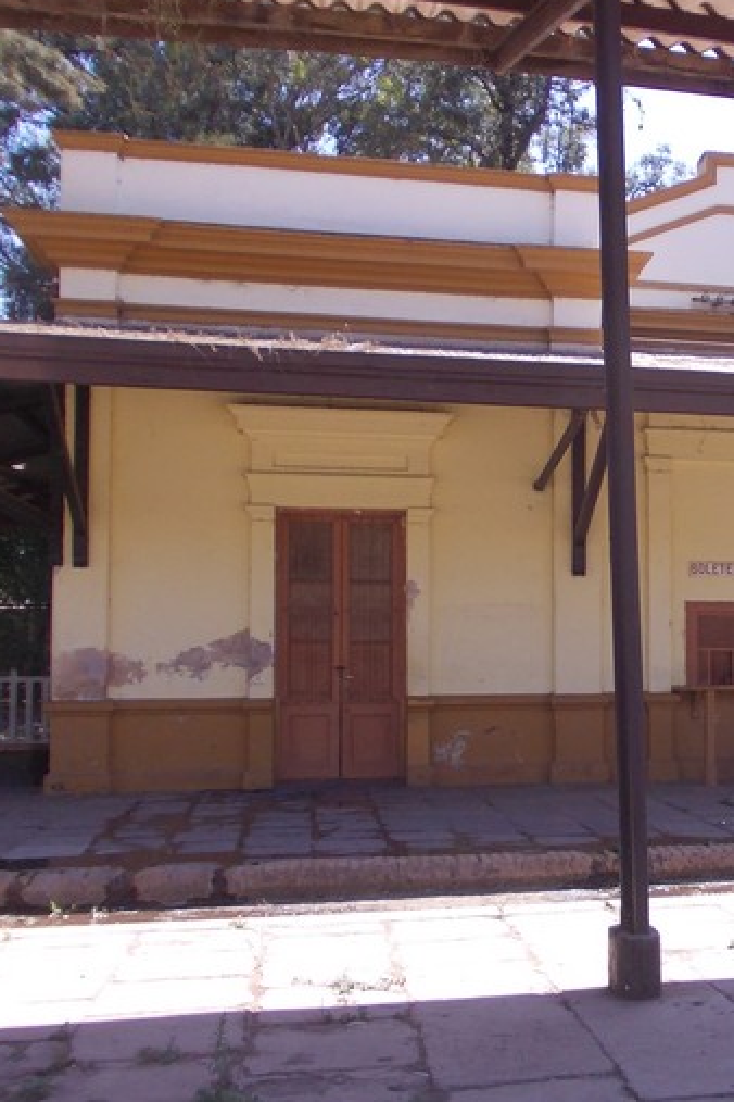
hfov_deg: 28.9
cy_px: 596
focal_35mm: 44
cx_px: 701
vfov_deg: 44.5
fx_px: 1346
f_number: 5.4
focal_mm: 4
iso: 80
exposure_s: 1/125
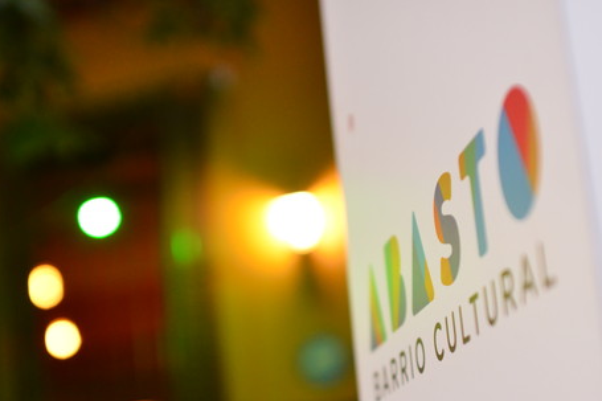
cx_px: 345
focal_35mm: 77
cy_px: 277
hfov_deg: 26.3
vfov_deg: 17.6
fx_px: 1287
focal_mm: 50
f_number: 2
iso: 2500
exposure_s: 1/250
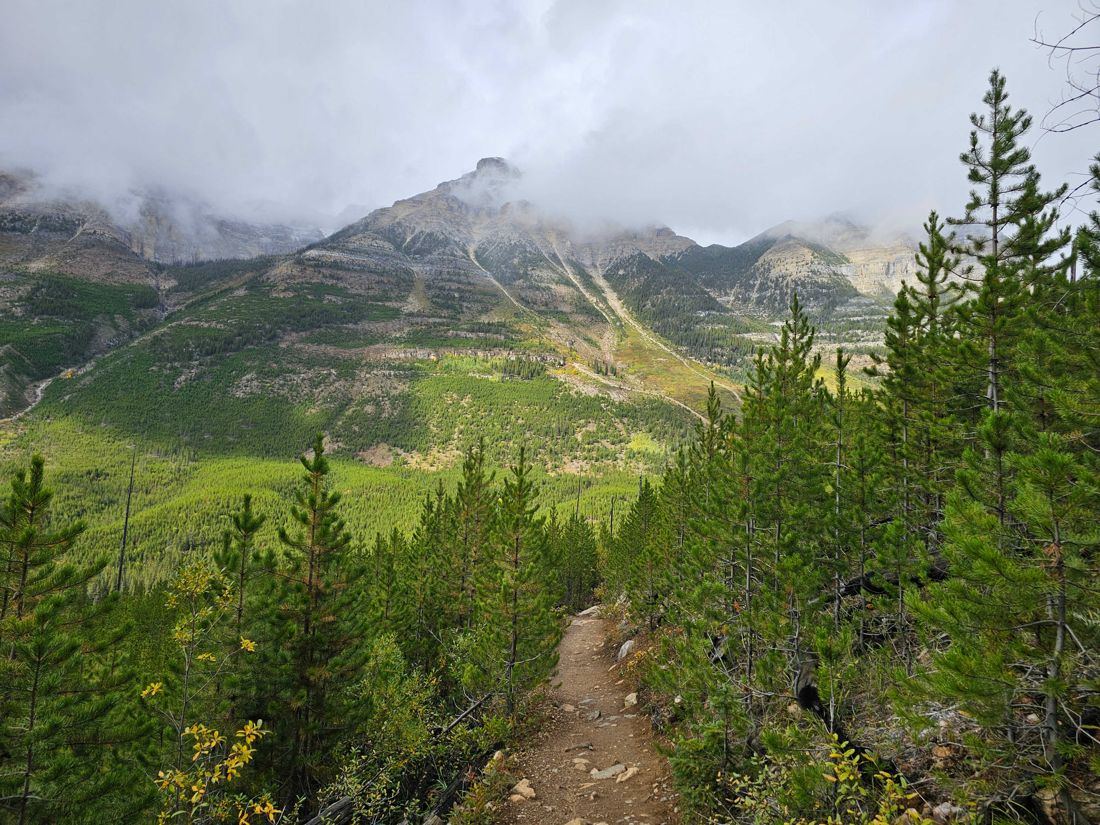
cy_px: 412
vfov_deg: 58.9
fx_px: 731
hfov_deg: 73.9
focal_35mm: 23
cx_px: 550
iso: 10
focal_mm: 6.3
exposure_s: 1/803
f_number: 1.7
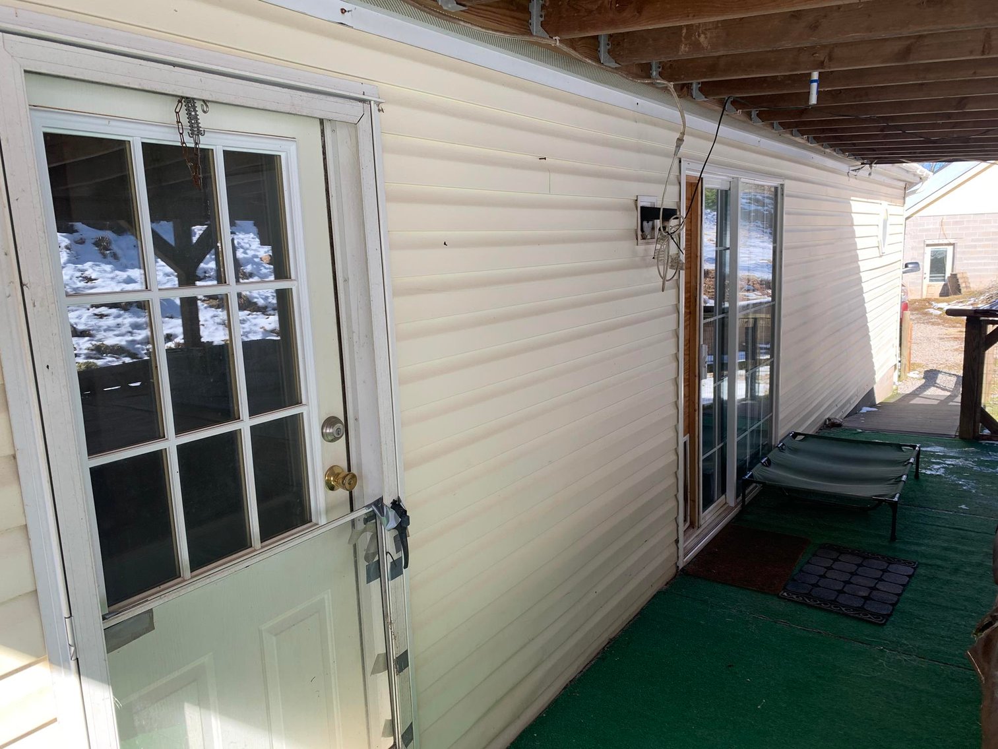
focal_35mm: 26
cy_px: 374
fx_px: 750
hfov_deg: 67.3
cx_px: 499
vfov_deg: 53.1
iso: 25
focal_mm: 4.25
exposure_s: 1/300
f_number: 1.8
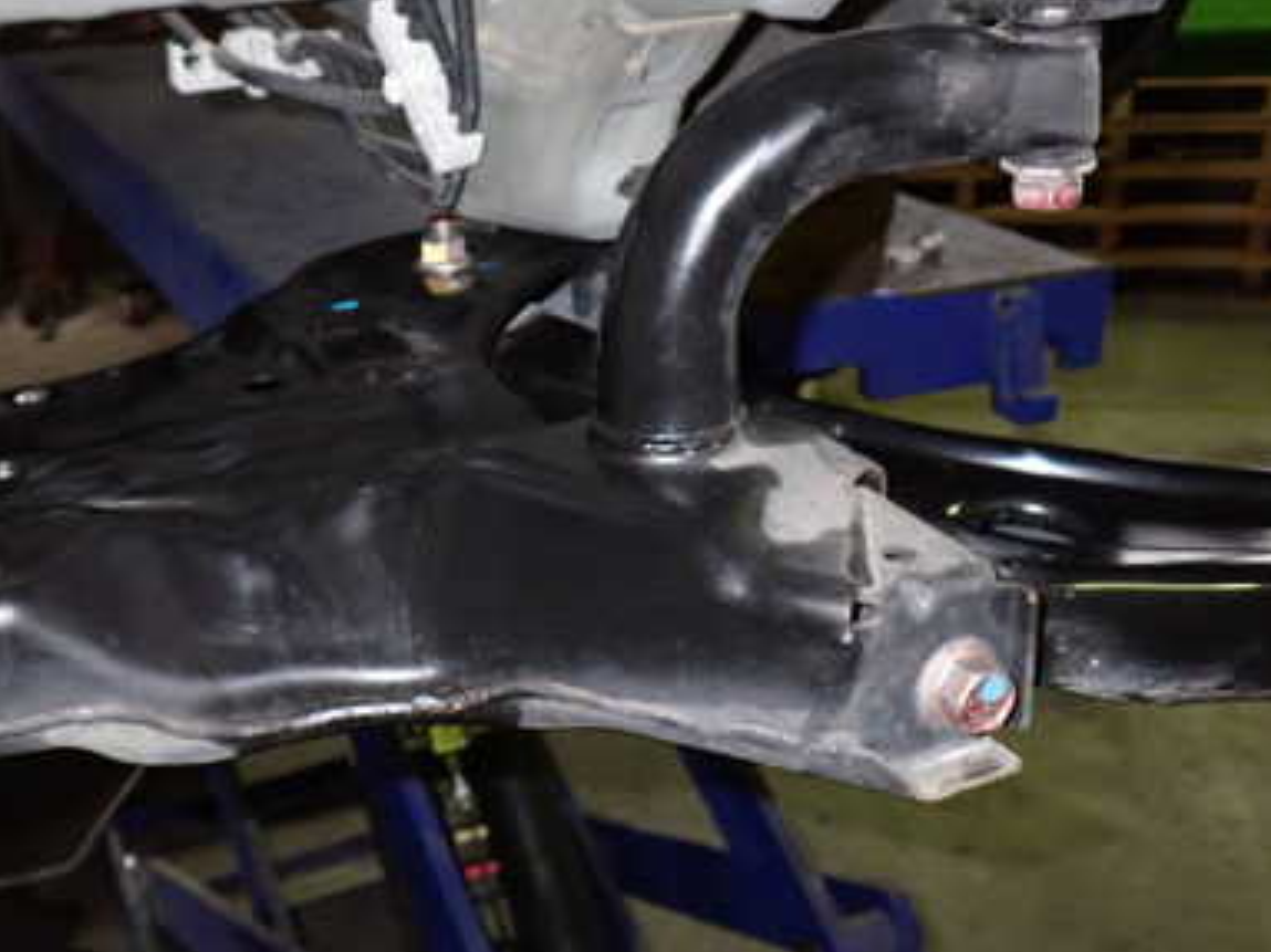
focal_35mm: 47
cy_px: 398
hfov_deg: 39.8
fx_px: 1725
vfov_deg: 30.8
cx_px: 398
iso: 800
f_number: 6.3
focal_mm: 5.4
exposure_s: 1/30
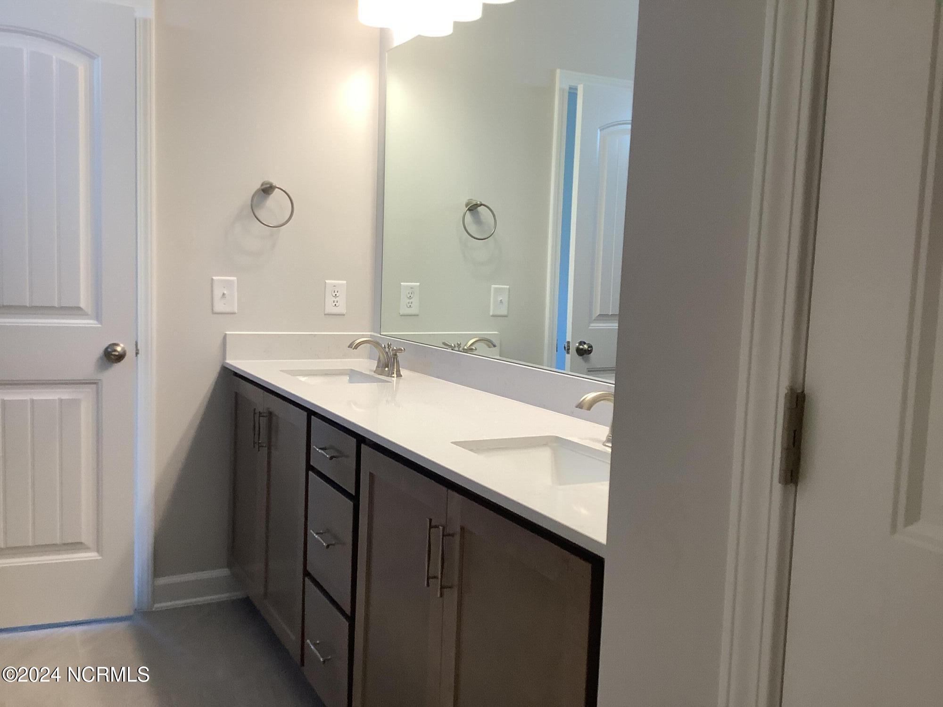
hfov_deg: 58.4
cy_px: 354
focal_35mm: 31
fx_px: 844
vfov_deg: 45.4
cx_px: 472
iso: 100
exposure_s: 1/120
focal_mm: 3.3
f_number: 2.4
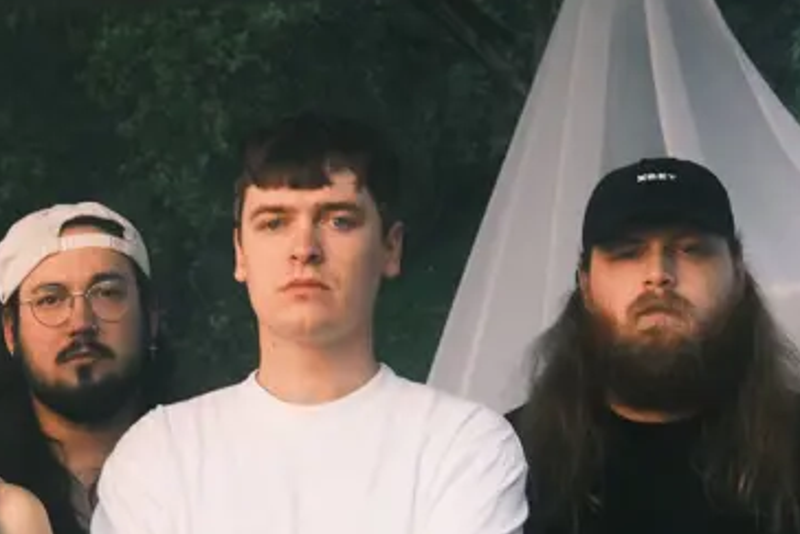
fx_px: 3201
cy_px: 708
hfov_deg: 14.0
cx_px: -33
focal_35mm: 144
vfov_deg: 9.4
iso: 800
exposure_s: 1/105
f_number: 7.1
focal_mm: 35
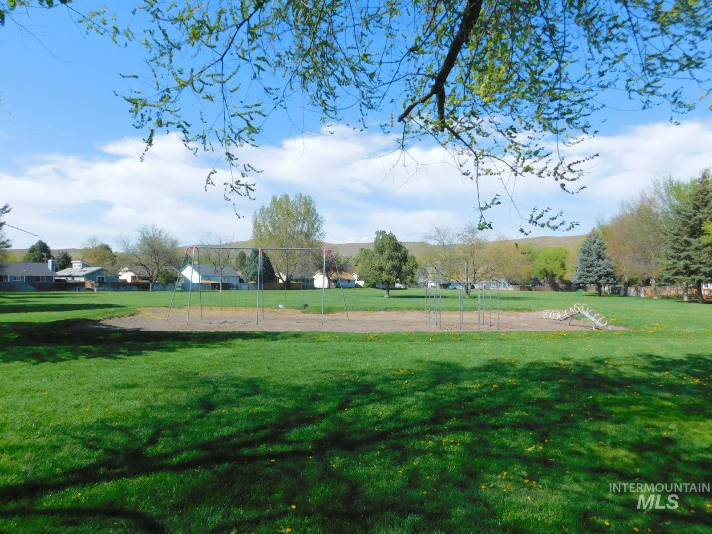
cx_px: 356
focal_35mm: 23
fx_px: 473
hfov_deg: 73.9
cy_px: 267
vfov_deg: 58.9
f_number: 6
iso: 125
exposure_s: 1/400
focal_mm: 4
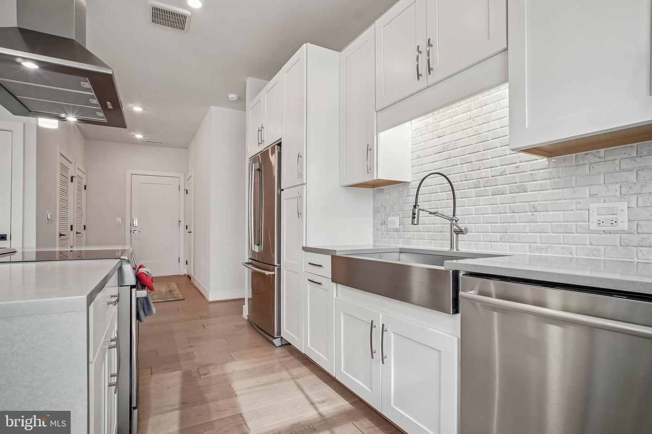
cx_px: 326
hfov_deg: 95.0
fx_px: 299
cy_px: 217
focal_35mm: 16
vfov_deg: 72.1
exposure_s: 1/25
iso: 500
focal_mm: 11
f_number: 8
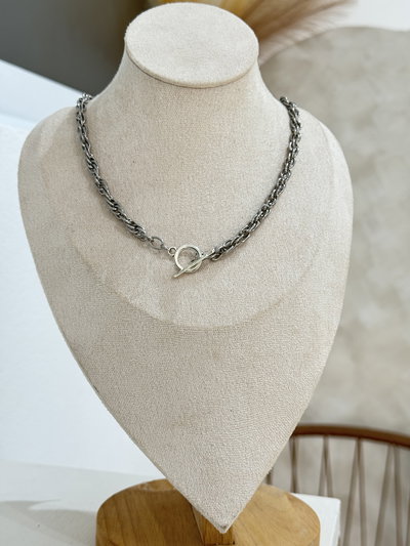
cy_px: 273
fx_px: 758
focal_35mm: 48
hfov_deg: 30.3
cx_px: 205
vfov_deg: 39.6
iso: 50
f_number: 1.78
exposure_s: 1/50
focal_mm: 6.76
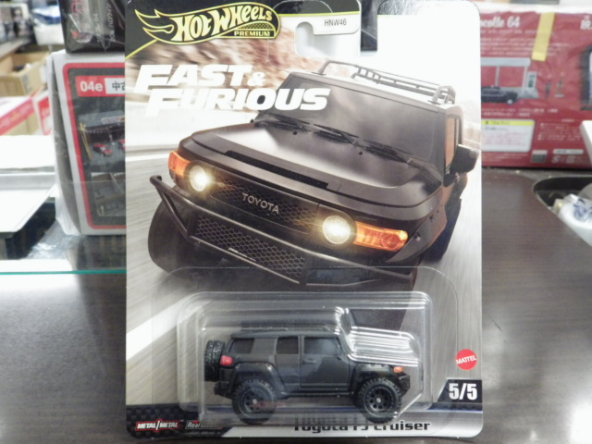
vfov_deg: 41.8
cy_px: 222
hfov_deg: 54.0
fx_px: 581
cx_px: 296
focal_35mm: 34
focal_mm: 6.2
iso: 800
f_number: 3.4
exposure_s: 1/30
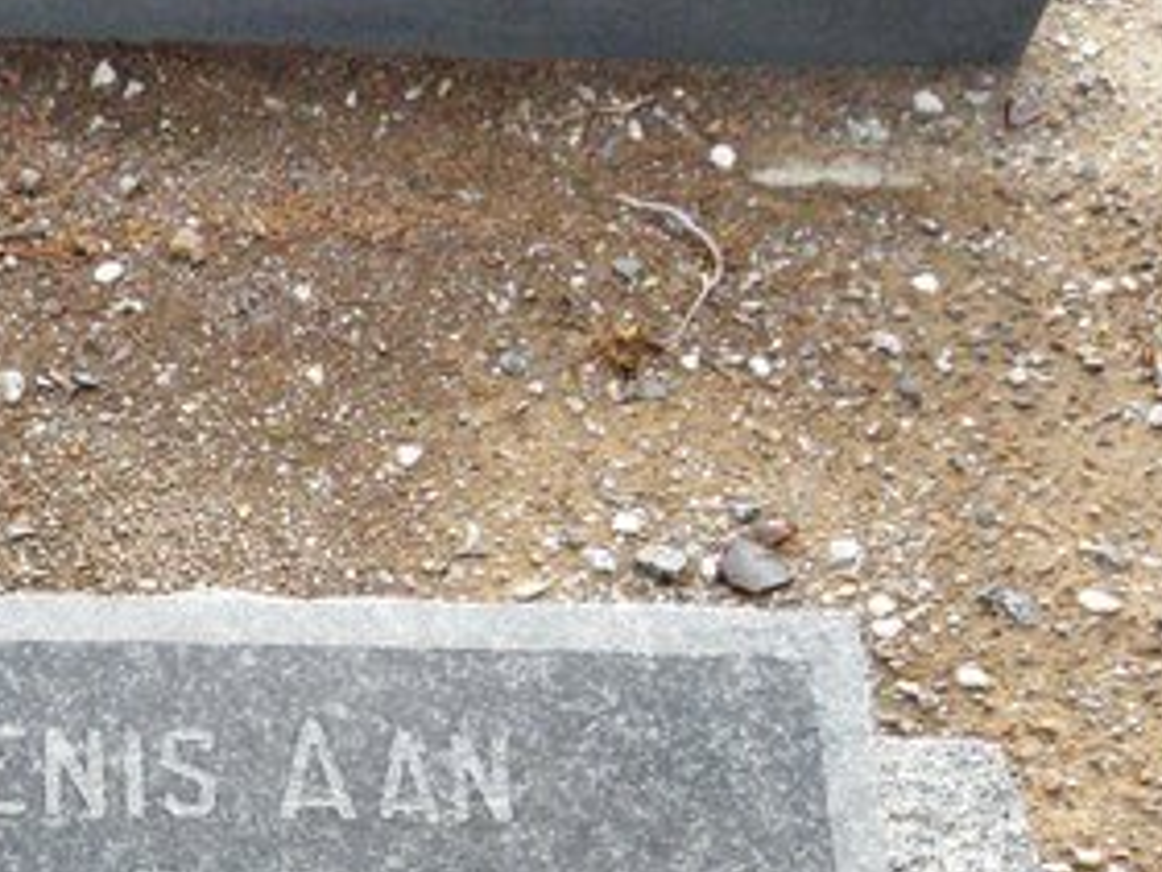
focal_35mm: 74
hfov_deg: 23.5
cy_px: 1165
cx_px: -310
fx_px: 2485
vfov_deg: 18.4
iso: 200
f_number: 5.6
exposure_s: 1/200
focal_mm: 4.6
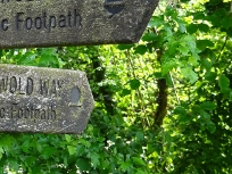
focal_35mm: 143
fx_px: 958
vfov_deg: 10.4
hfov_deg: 13.7
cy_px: 45
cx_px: 20
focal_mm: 12.42
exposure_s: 1/80
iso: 200
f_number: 5
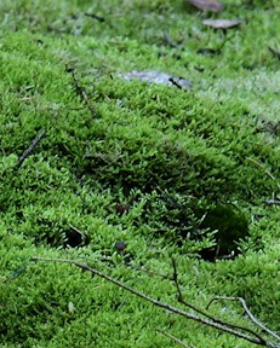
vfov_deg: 2.3
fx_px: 8832
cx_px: -404
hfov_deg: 1.8
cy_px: 343
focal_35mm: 854
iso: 400
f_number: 5.6
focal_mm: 140
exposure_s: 1/30
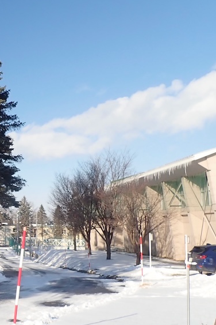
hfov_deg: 20.4
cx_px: -109
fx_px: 513
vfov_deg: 35.1
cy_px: 160
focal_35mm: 57
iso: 100
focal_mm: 4.5
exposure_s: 1/80
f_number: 8
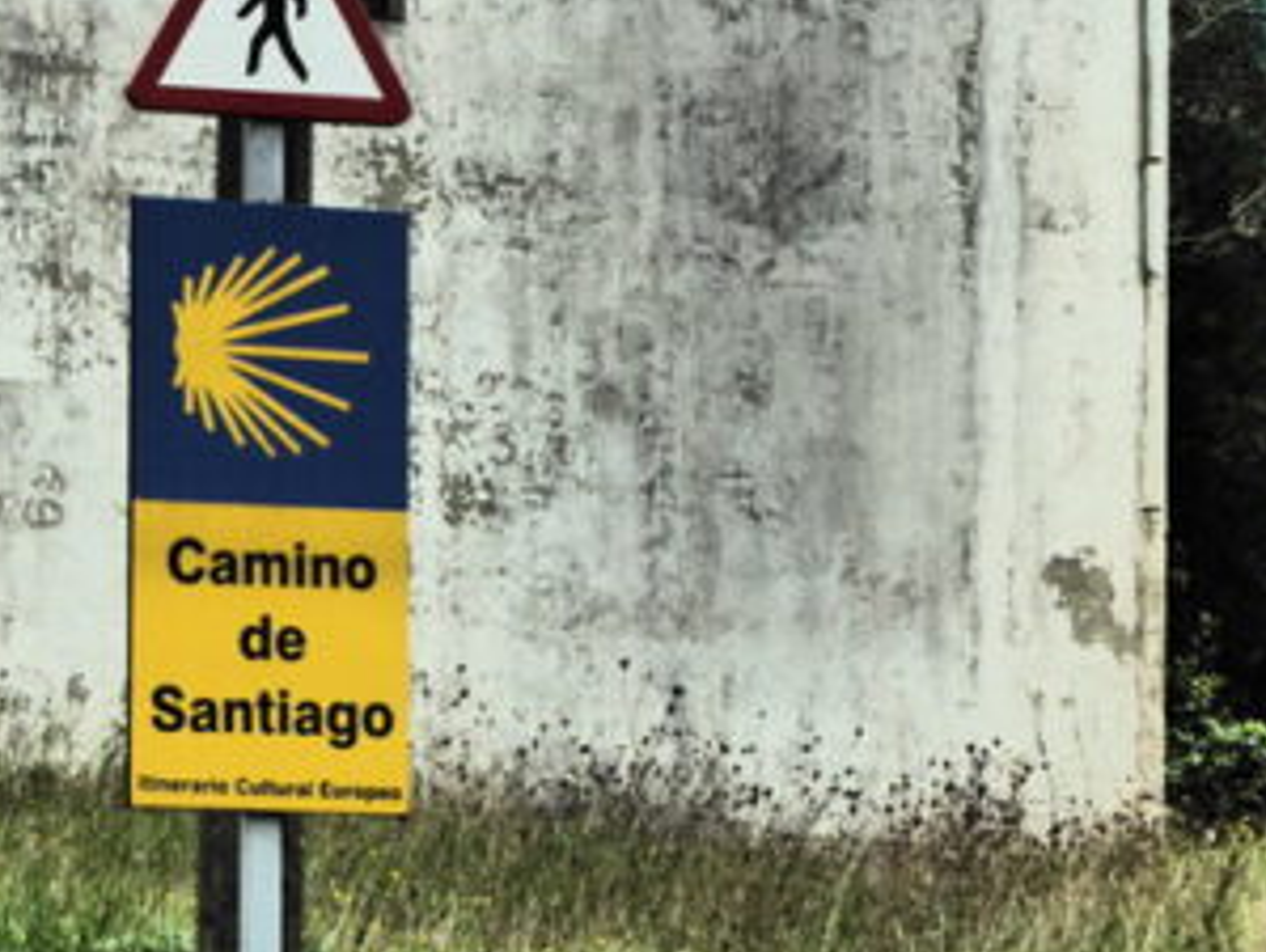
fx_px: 9703
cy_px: 190
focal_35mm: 265
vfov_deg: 5.6
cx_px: 301
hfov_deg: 7.5
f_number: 5.2
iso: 160
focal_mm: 22.3
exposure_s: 1/160
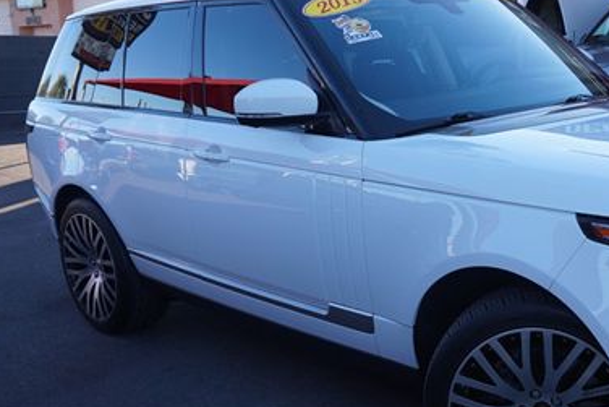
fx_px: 863
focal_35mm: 51
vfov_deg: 26.5
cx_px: 473
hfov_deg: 37.7
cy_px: 229
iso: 100
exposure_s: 1/80
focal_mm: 20
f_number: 6.3
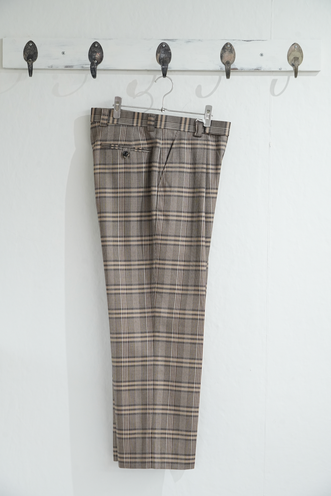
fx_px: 992
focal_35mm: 72
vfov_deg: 28.1
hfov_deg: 18.9
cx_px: 166
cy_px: 248
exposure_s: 1/50
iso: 1600
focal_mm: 72
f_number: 7.1
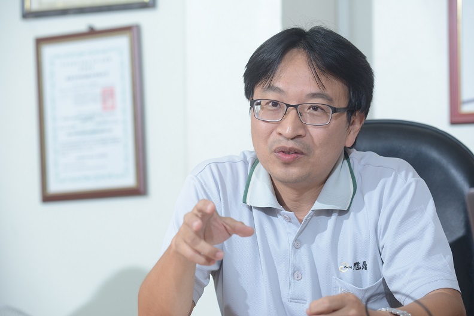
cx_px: 237
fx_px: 1475
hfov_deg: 18.3
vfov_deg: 12.2
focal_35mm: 112
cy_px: 158
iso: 800
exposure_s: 1/100
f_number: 6.3
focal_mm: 112
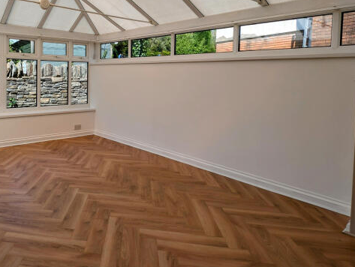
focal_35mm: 26
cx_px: 93
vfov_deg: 52.1
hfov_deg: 63.7
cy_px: 87
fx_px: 267
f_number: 1.95
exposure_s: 1/1186
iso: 34
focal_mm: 2.23
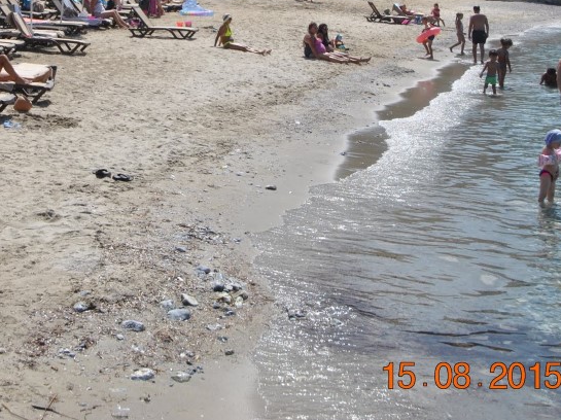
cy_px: 40
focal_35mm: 73
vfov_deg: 19.8
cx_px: 194
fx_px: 1182
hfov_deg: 26.6
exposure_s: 1/320
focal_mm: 24
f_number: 9
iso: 100
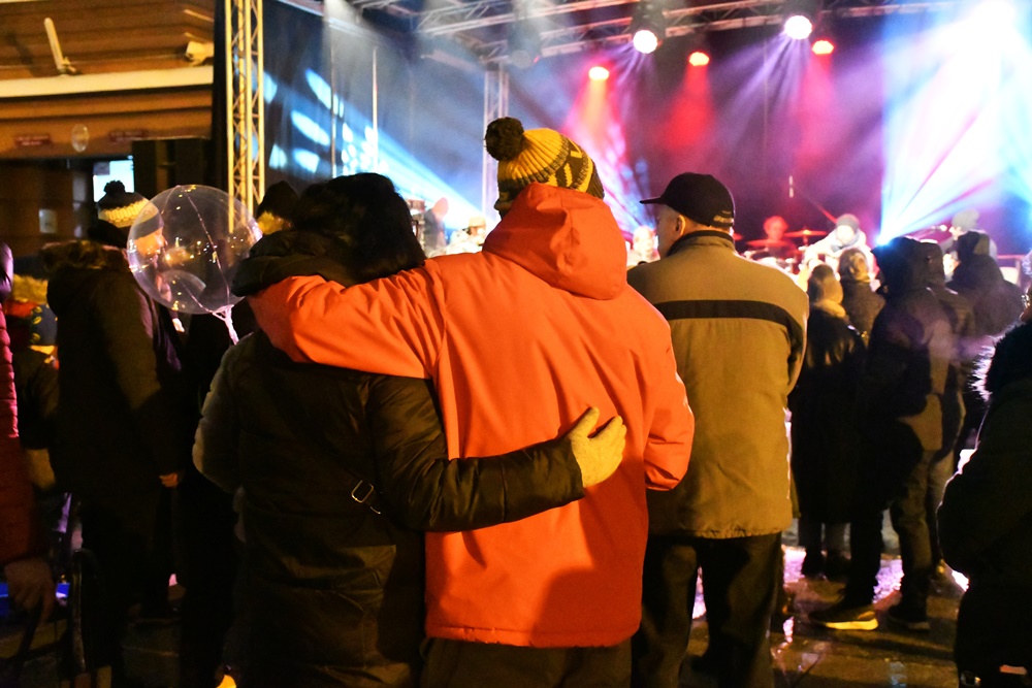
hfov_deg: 38.9
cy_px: 344
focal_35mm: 51
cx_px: 516
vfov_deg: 26.5
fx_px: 1462
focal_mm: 34
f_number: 4.2
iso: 36000
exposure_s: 1/50
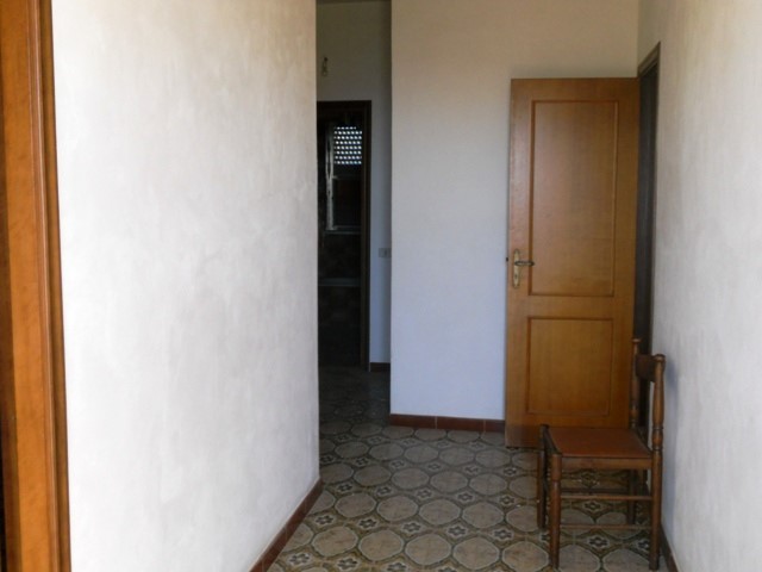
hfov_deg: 49.0
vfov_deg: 37.7
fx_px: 836
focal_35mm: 38
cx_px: 381
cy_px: 286
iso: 250
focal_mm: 6.9
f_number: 3.9
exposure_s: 1/30
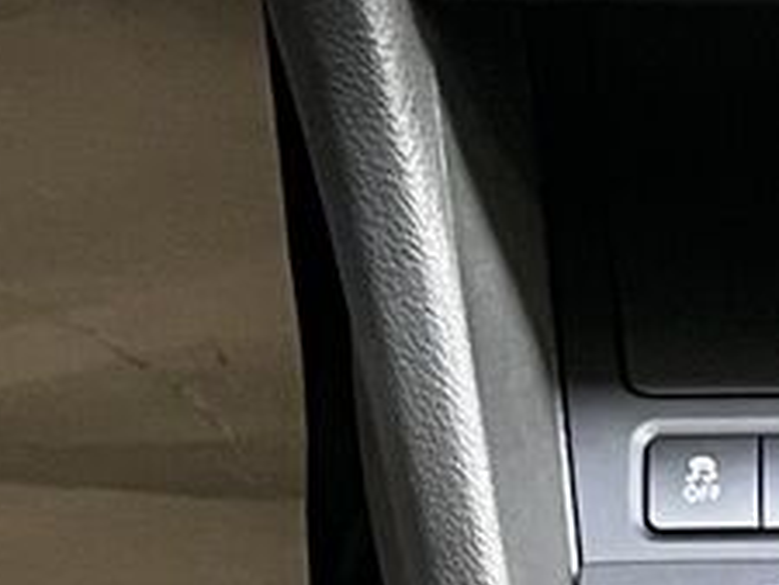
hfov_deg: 9.8
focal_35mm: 197
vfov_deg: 6.9
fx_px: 4436
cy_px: 1700
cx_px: 1127
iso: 500
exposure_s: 1/50
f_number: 1.5
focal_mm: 5.7
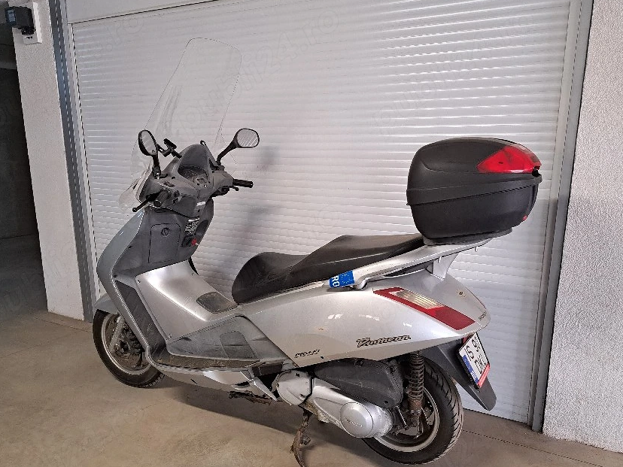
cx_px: 308
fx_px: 522
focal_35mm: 29
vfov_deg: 48.0
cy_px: 271
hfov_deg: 61.7
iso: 320
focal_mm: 5.23
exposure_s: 1/50
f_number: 1.8
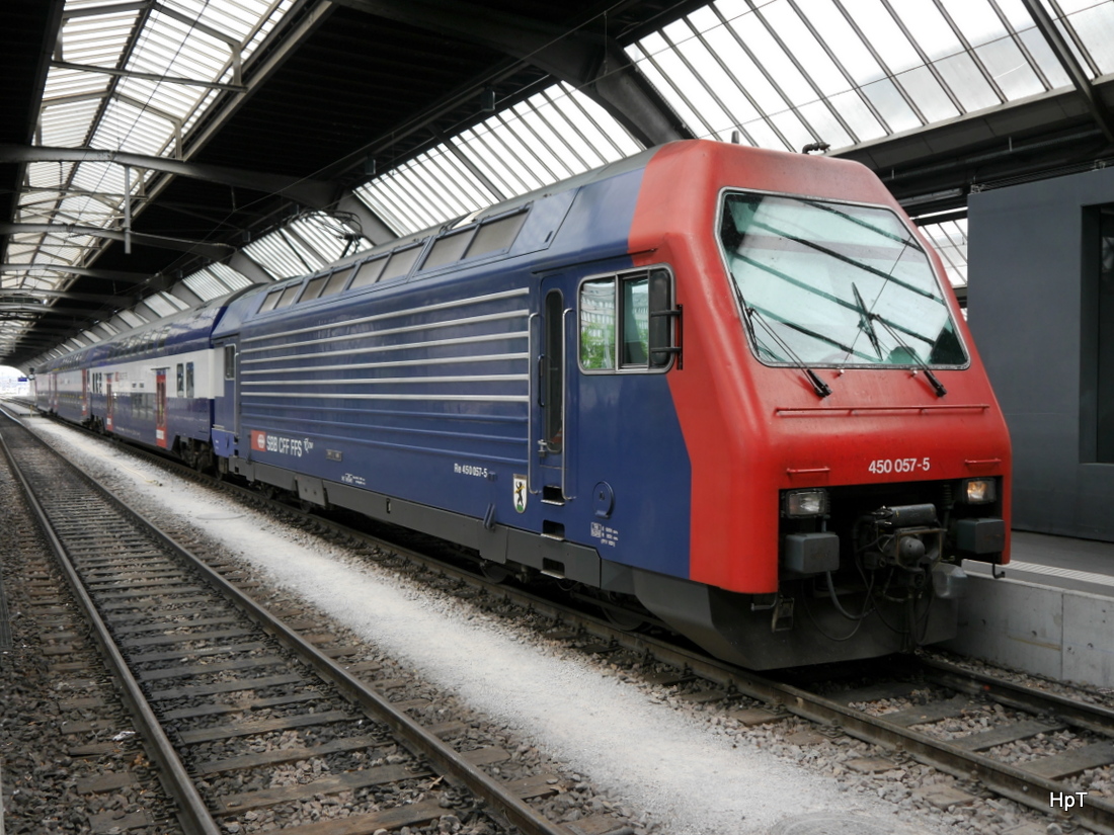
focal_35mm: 34
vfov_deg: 41.8
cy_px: 418
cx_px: 557
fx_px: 1094
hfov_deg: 54.0
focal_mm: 17
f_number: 4
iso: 160
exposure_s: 1/125
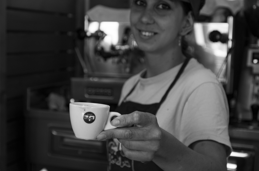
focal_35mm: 64
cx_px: 130
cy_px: 86
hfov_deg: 31.5
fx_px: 459
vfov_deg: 21.1
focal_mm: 43
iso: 800
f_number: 4.5
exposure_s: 1/50
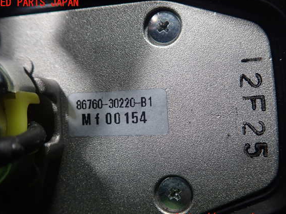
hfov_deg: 56.8
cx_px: 139
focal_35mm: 32
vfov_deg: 44.1
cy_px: 111
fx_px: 264
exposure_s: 1/125
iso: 320
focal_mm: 5.5
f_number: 2.3
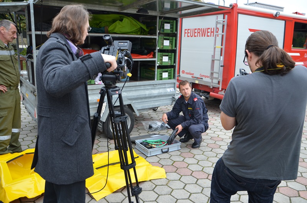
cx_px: 154
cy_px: 102
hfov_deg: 59.6
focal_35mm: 32
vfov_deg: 41.5
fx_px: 268
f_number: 4.5
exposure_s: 1/80
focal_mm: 21
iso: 400
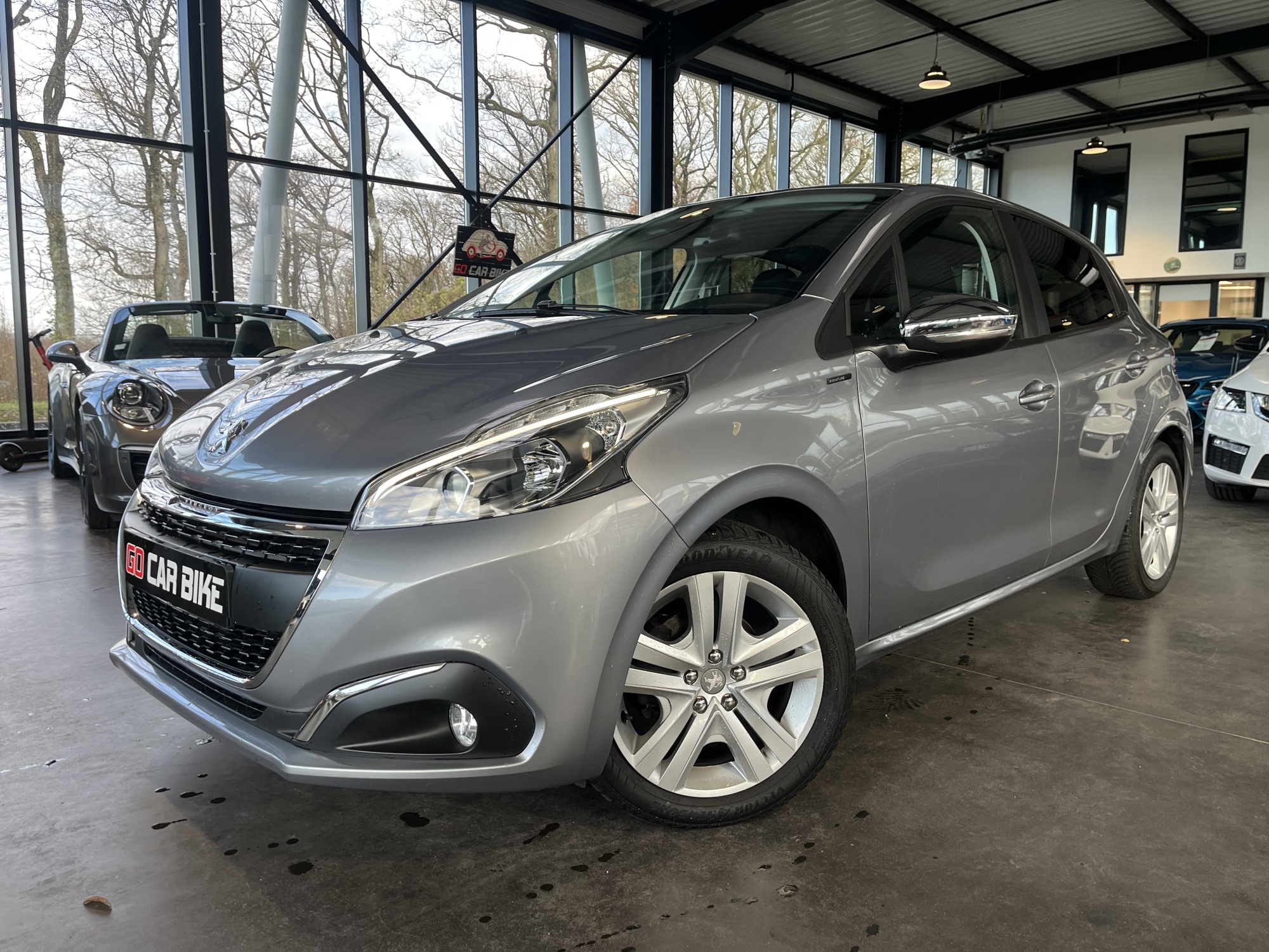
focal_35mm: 26
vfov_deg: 53.1
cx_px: 634
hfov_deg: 67.3
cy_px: 476
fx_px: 953
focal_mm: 5.1
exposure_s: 1/100
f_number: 1.6
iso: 40
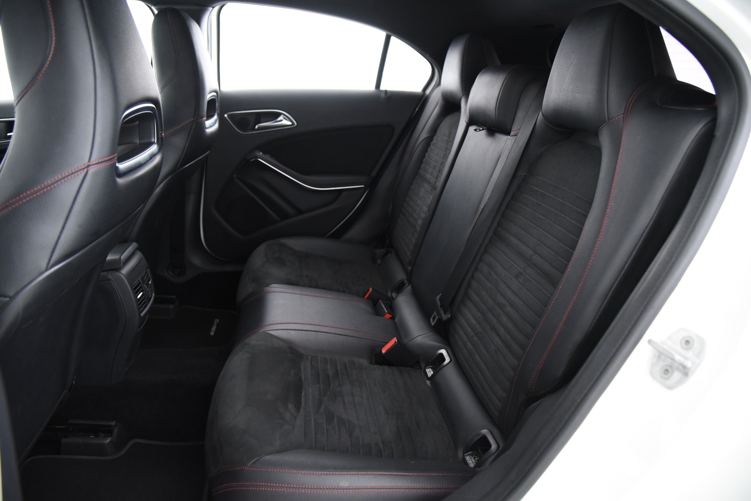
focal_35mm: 24
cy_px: 250
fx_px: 501
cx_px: 376
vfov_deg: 53.2
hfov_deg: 73.7
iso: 4000
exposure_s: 1/15
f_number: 4
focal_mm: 24
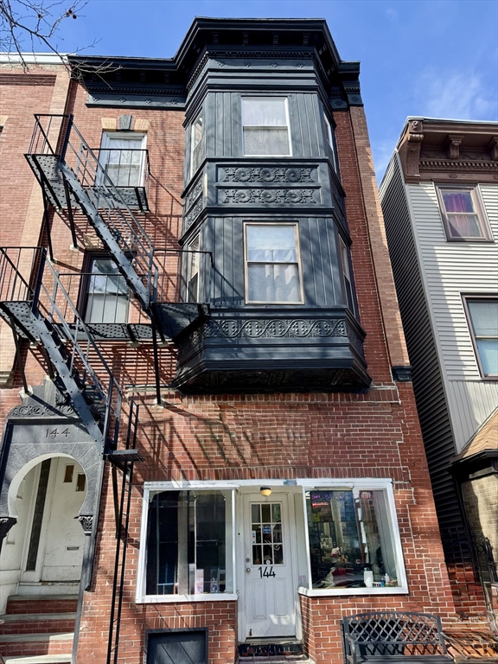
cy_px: 332
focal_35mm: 24
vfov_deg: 71.6
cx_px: 249
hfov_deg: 56.8
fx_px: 460
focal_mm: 6.76
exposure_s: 1/1488
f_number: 1.78
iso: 80
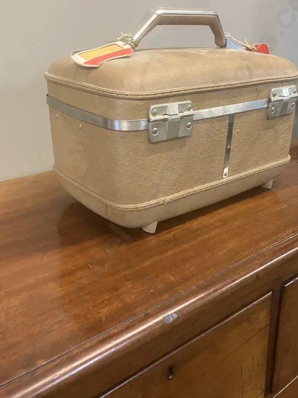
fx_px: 425
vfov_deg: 49.9
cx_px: 176
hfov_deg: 38.5
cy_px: 165
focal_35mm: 37
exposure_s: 1/50
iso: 250
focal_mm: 3.99
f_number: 1.8
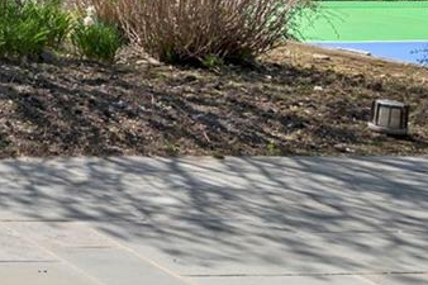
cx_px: -550
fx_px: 1081
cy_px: -117
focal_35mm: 91
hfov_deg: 15.2
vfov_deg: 14.2
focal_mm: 15
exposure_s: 1/250
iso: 100
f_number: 8
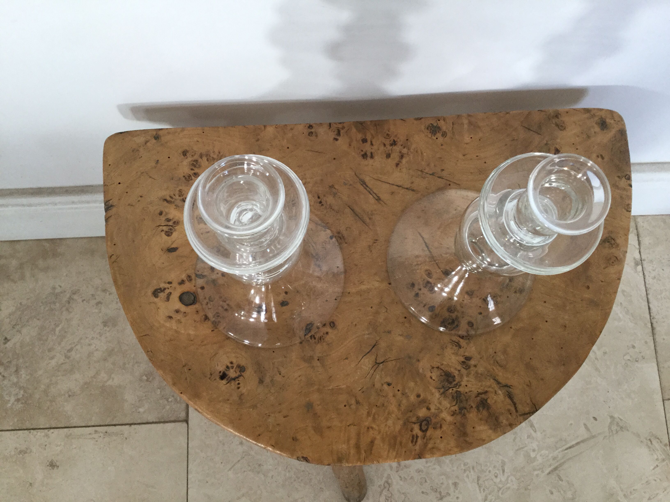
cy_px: 251
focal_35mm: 31
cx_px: 335
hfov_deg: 58.4
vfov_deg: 45.4
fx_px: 600
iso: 50
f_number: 2.4
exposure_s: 1/33
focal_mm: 3.3
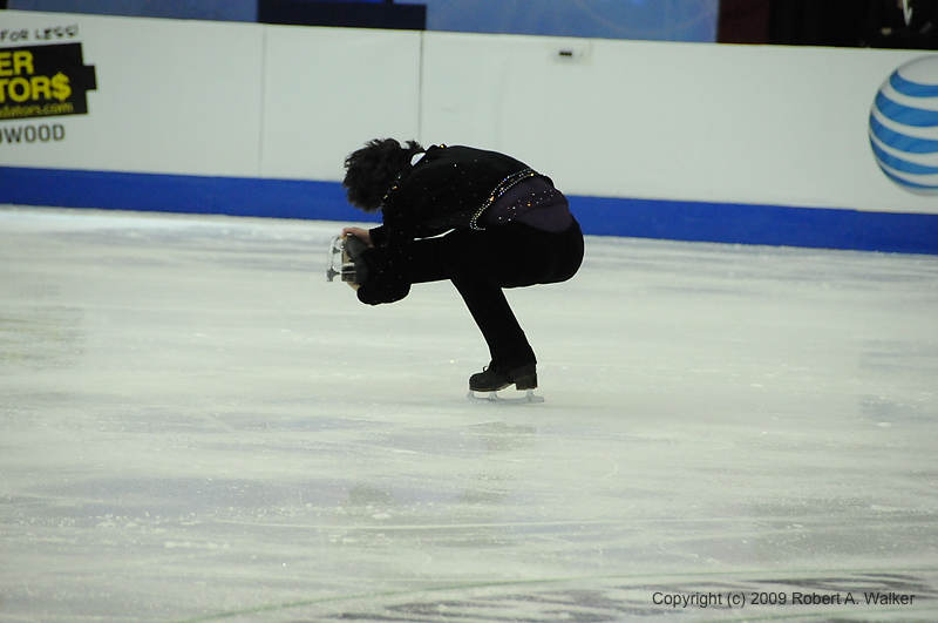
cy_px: 312
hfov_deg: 6.9
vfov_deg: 4.6
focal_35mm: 300
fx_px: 7806
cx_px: 469
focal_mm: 200
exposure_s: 1/1000
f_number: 5.6
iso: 3200
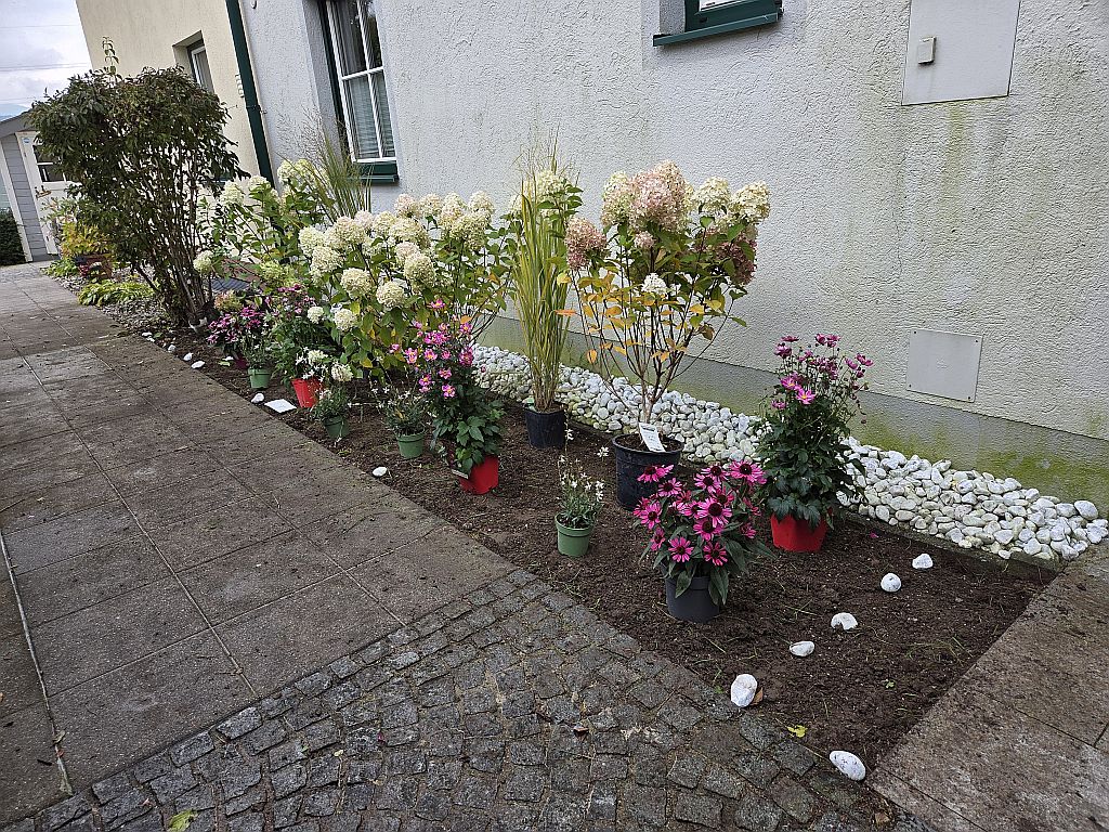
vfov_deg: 58.9
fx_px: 737
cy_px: 416
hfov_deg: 73.9
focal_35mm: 23
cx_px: 554
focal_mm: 5.4
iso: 80
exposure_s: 1/912
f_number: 1.8
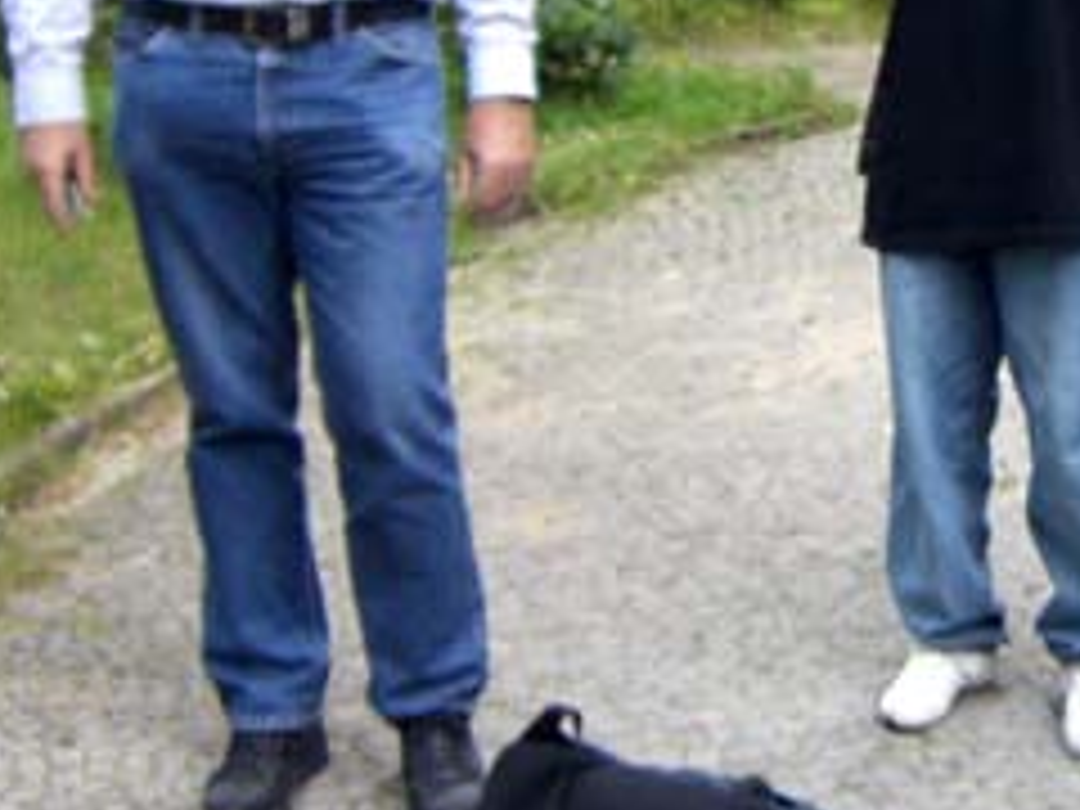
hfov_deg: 21.9
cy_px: 133
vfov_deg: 16.8
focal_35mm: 87
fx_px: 2714
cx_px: 990
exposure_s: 1/50
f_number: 2.7
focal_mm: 6.2
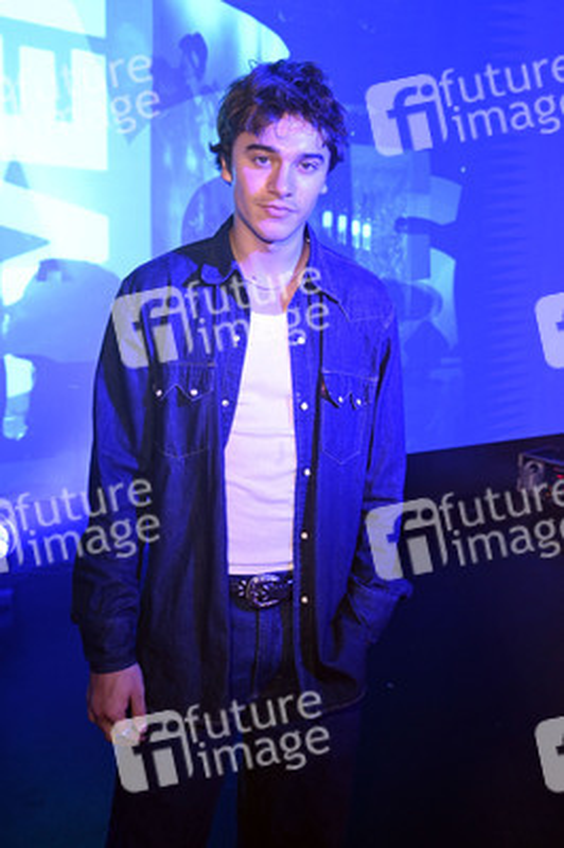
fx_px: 706
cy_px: 424
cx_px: 282
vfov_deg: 62.0
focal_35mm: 30
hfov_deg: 43.5
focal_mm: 30
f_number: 5.6
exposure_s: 1/40
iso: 2000
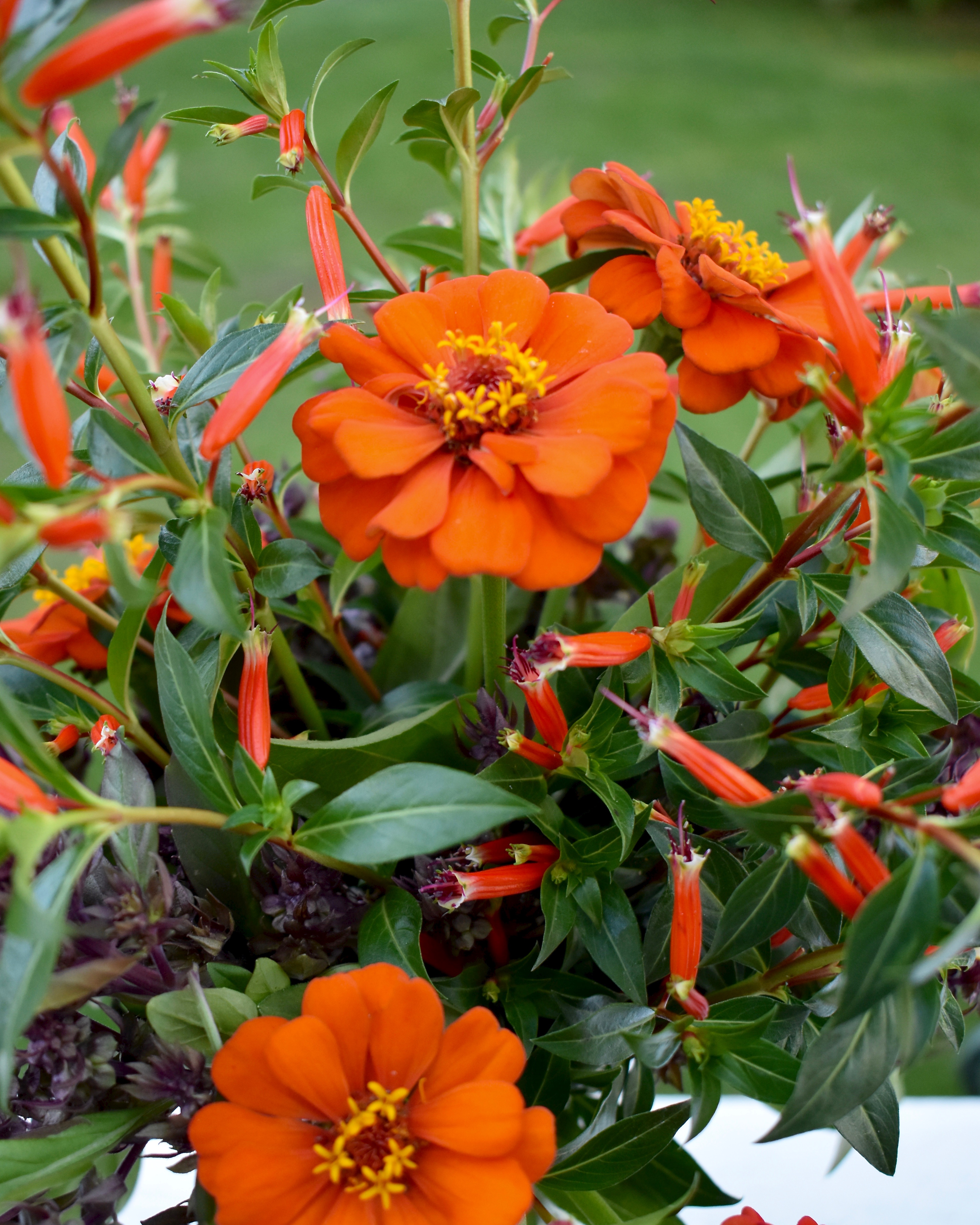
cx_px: 479
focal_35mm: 48
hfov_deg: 31.7
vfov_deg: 39.1
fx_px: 1725
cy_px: 650
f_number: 4
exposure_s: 1/125
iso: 900
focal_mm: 27
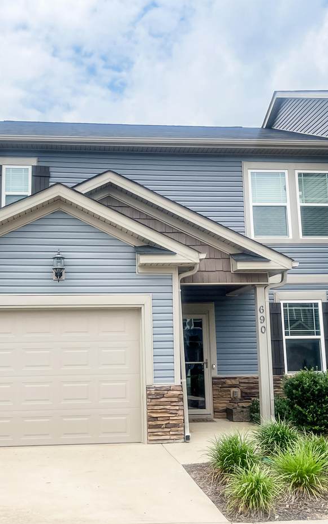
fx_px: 543
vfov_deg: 51.5
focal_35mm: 38
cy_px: 261
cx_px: 117
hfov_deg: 33.4
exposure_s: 1/4700
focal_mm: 5.1
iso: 32
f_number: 1.6
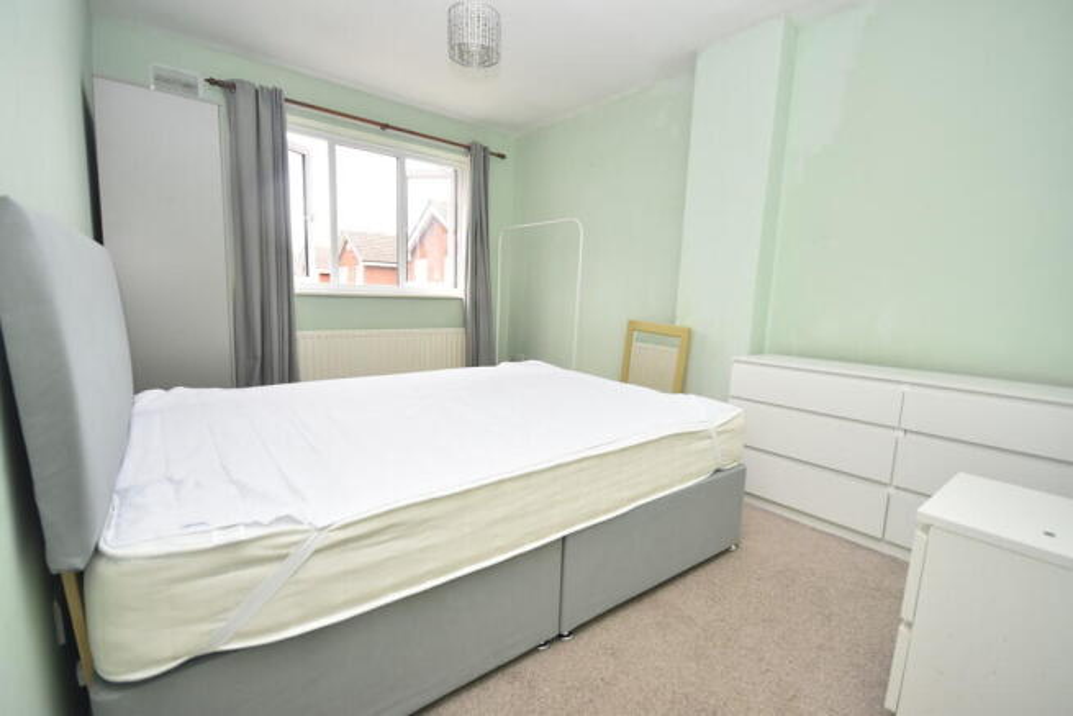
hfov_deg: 100.4
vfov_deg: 77.4
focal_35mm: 15
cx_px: 536
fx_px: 447
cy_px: 358
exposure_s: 1/200
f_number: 5
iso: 400
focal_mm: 10
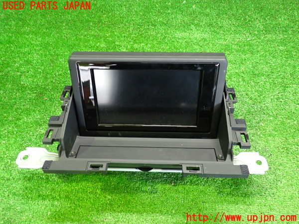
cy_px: 112
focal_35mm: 30
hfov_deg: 60.0
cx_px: 150
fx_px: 259
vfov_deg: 46.8
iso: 800
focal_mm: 5.4
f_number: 2.3
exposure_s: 1/25
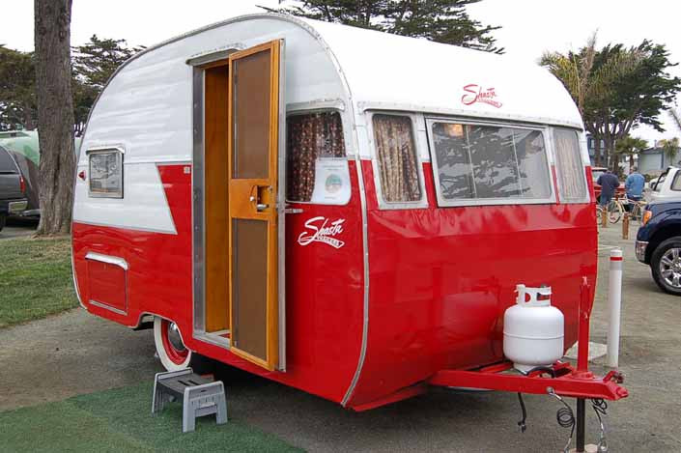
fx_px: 737
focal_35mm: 39
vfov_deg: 34.2
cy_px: 226
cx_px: 340
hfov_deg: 49.6
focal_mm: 26
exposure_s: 1/250
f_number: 8
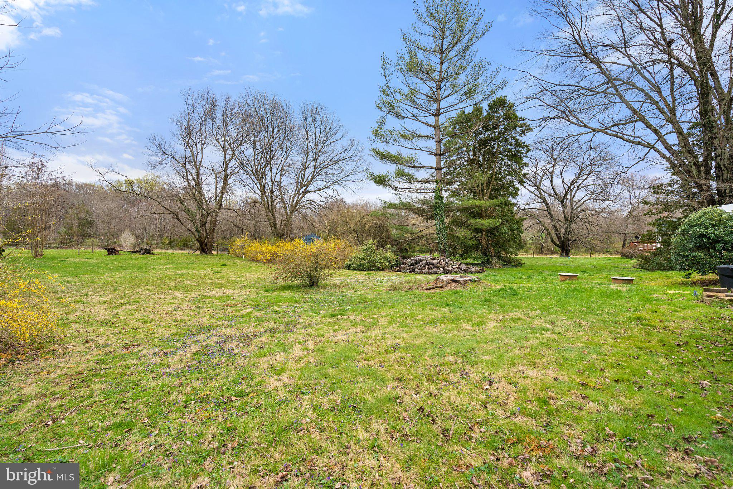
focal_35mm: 16
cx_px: 366
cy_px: 244
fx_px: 326
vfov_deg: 73.7
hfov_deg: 96.7
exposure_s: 1/500
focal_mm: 16
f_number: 8
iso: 400
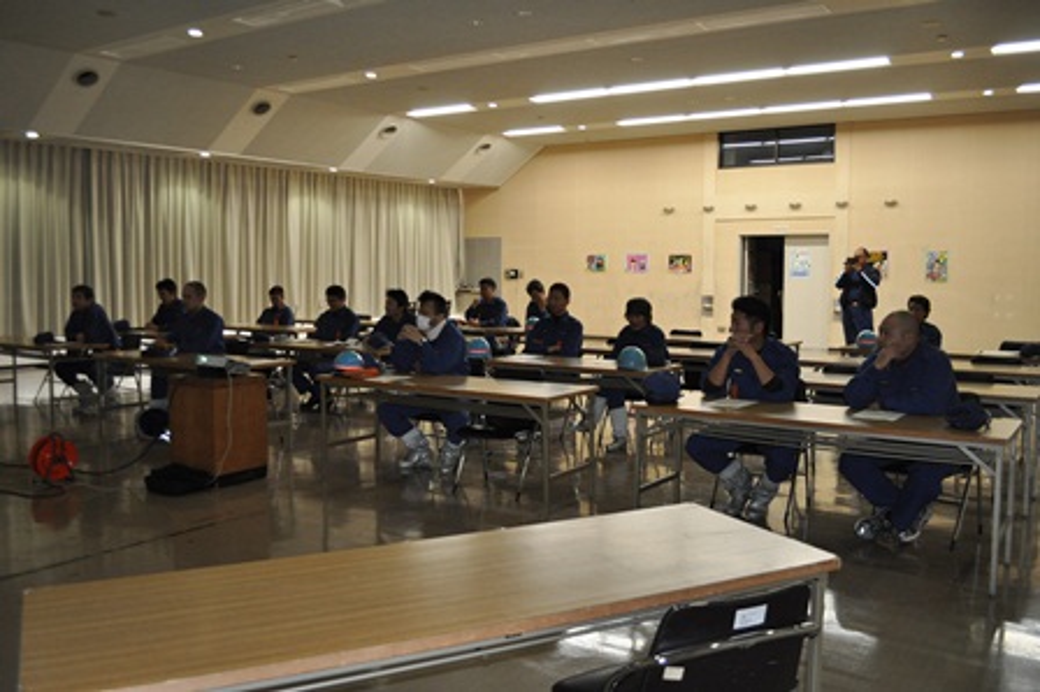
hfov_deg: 57.3
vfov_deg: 39.9
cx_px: 520
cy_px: 346
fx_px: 953
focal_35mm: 33
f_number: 3.8
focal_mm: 22
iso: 800
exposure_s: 1/80
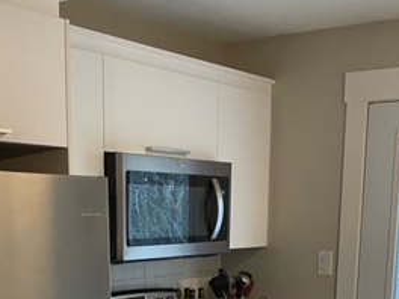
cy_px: 350
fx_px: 726
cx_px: 190
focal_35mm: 63
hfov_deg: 30.7
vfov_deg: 21.7
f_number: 1.8
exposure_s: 1/60
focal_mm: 4.25
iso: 500
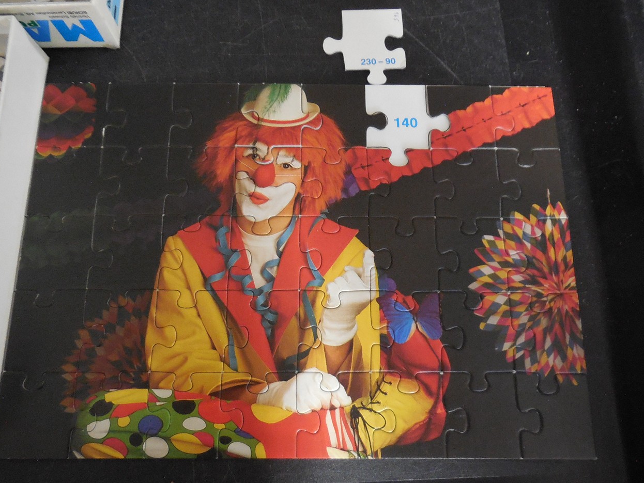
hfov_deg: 67.3
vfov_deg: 53.1
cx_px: 323
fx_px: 484
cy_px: 233
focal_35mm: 26
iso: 800
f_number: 3.1
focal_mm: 4.5
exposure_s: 1/6
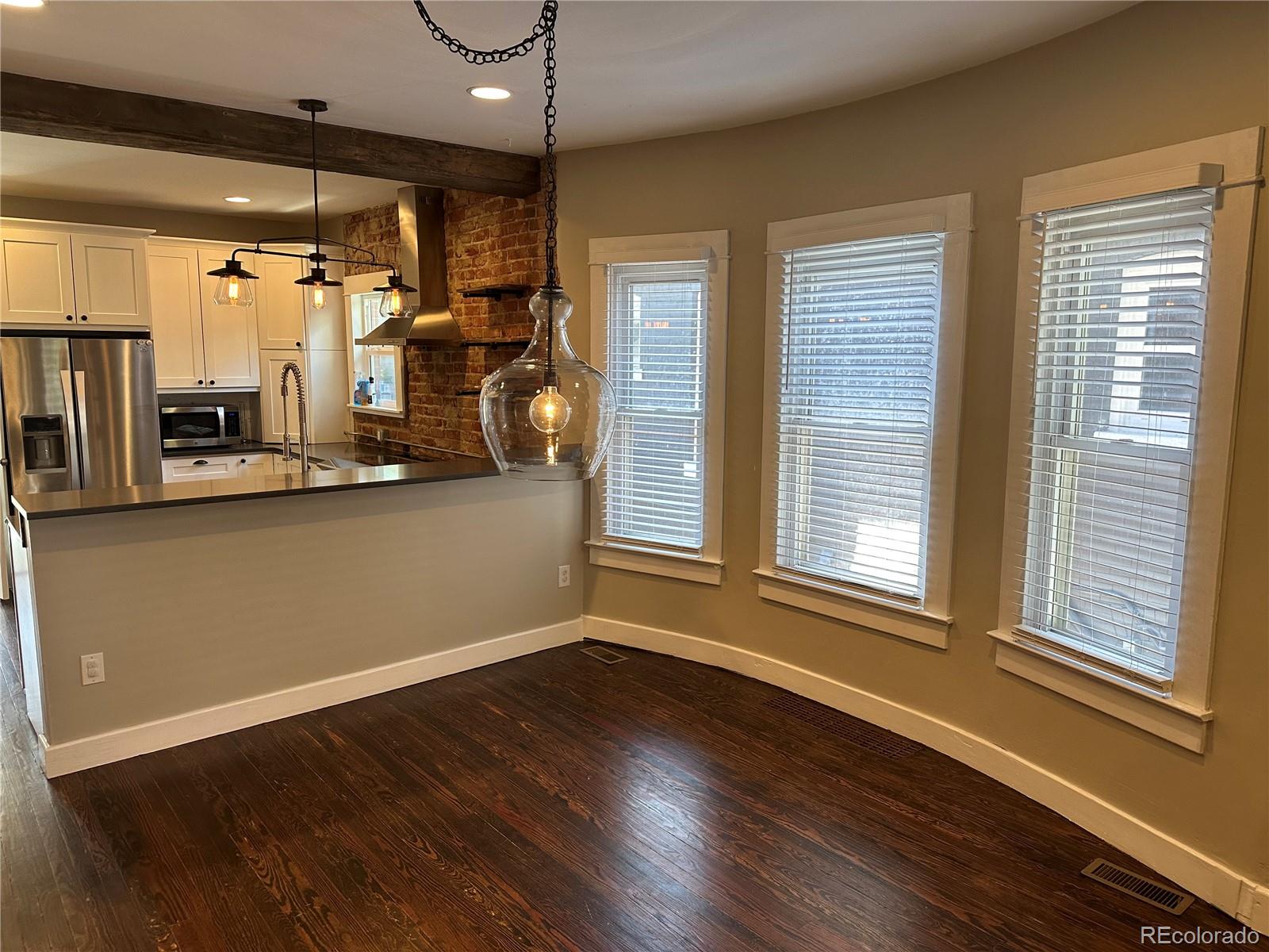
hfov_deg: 71.6
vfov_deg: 56.8
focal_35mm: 24
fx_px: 880
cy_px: 476
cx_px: 634
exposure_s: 1/120
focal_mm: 6.86
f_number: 1.78
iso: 160
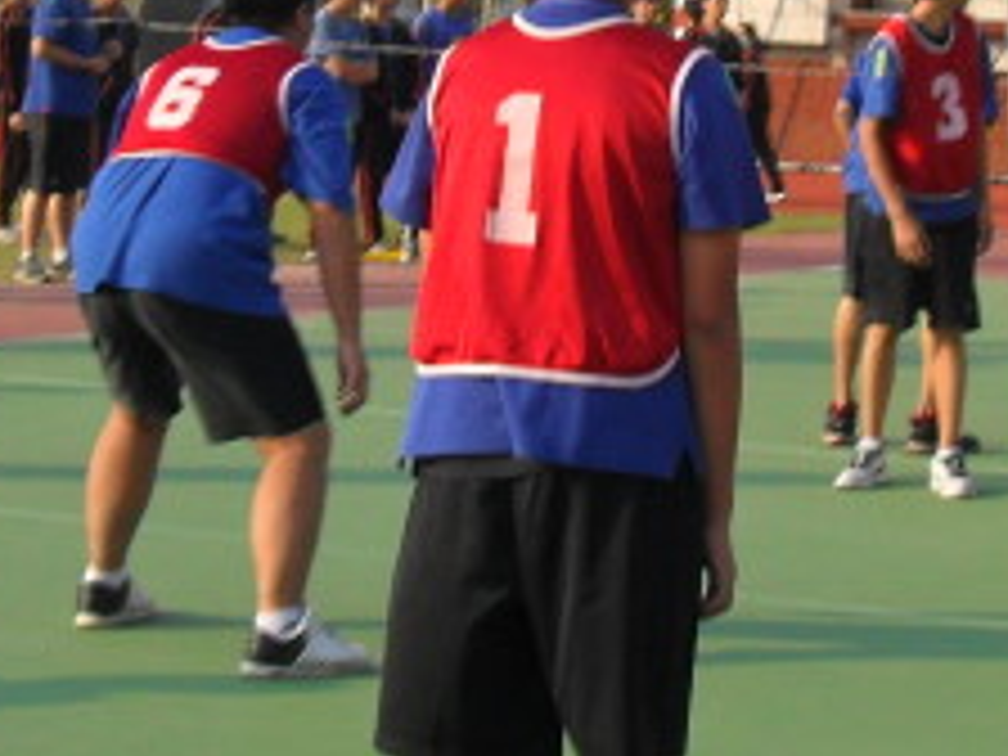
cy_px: 292
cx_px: 724
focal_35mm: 143
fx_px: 4164
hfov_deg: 13.8
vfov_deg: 10.4
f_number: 11.1
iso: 100
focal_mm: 8.8
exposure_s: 1/90
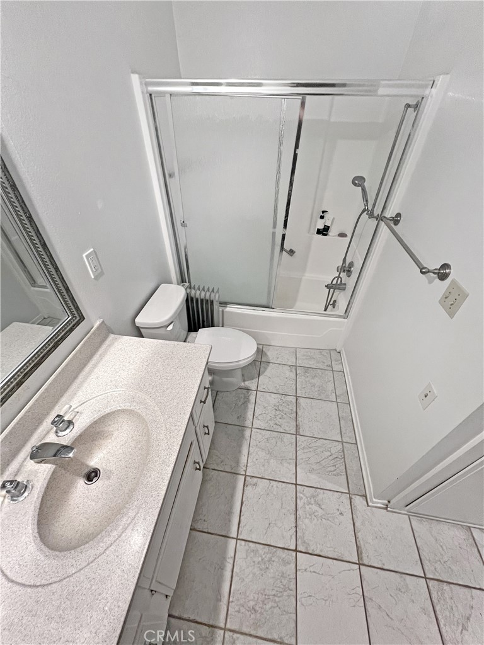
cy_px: 322
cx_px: 242
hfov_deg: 89.9
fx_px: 242
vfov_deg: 106.2
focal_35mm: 13
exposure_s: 1/60
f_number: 1.8
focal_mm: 1.57
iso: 250
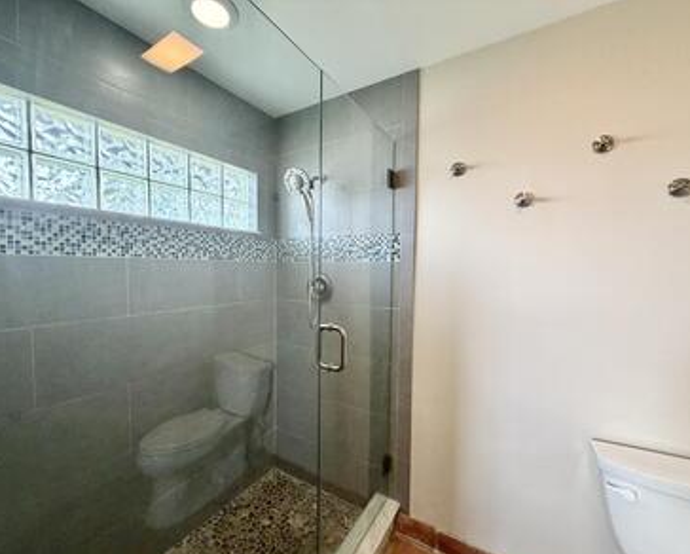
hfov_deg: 96.7
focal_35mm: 15
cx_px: 339
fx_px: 307
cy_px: 283
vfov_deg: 84.1
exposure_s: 1/60
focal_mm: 2.22
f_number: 2.2
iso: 200
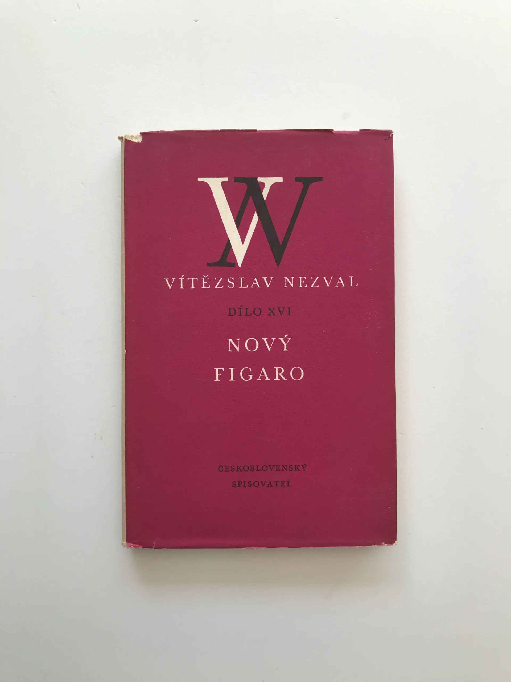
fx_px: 551
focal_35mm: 28
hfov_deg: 49.7
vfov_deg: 63.4
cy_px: 341
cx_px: 256
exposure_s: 1/133
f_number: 1.8
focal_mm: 3.99
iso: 20
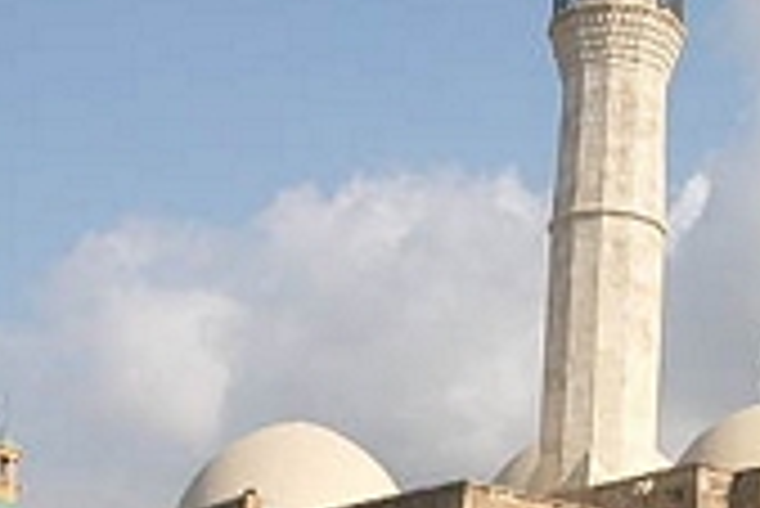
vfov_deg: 13.5
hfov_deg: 20.4
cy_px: 589
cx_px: 578
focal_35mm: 99
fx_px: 2092
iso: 100
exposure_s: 1/592
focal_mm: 5.6
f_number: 4.5
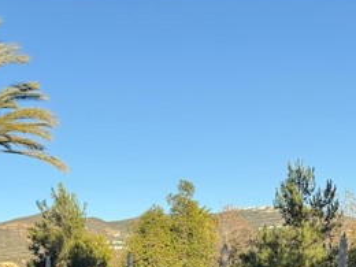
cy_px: 319
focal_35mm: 59
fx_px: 607
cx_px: 73
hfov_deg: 31.9
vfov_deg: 22.8
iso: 80
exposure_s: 1/1855
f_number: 1.78
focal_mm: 6.76
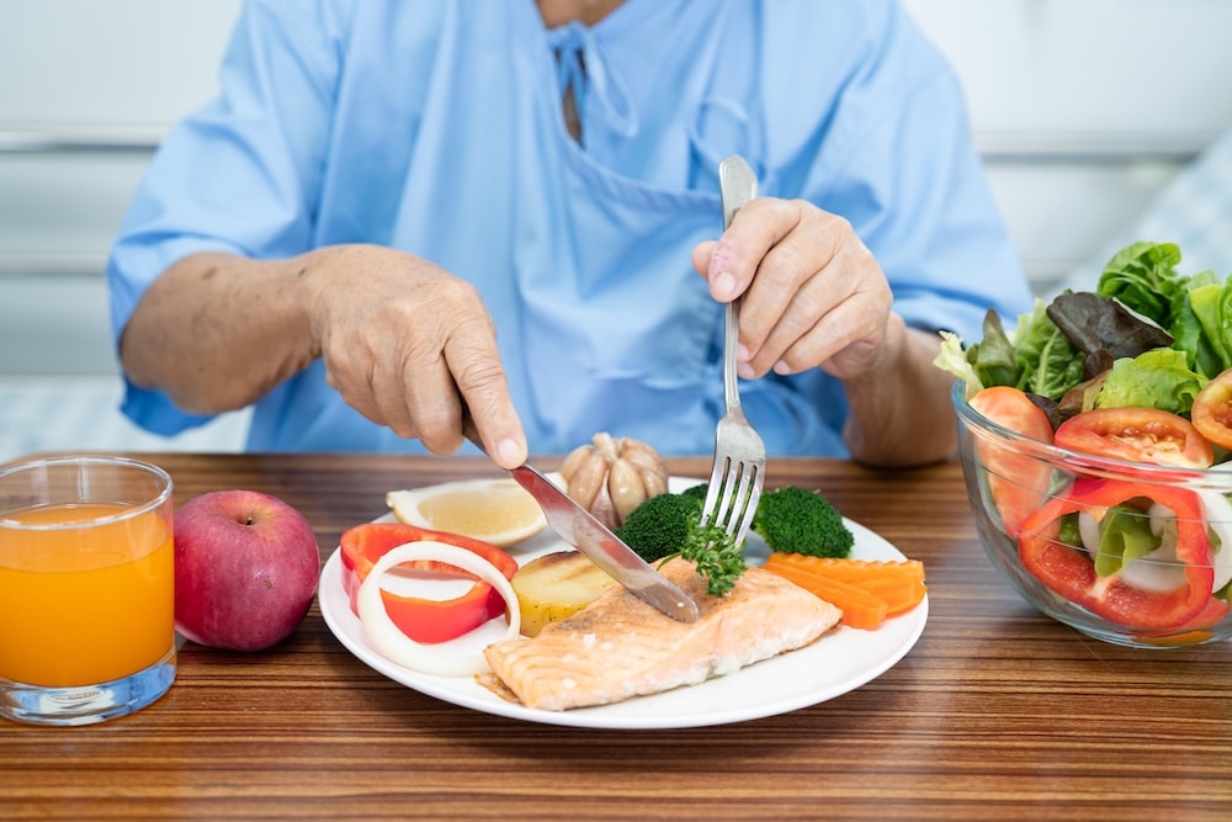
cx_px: 616
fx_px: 1711
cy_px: 411
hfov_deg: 39.6
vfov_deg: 27.0
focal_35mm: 50
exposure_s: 1/60
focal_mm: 50
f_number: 3.2
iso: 320
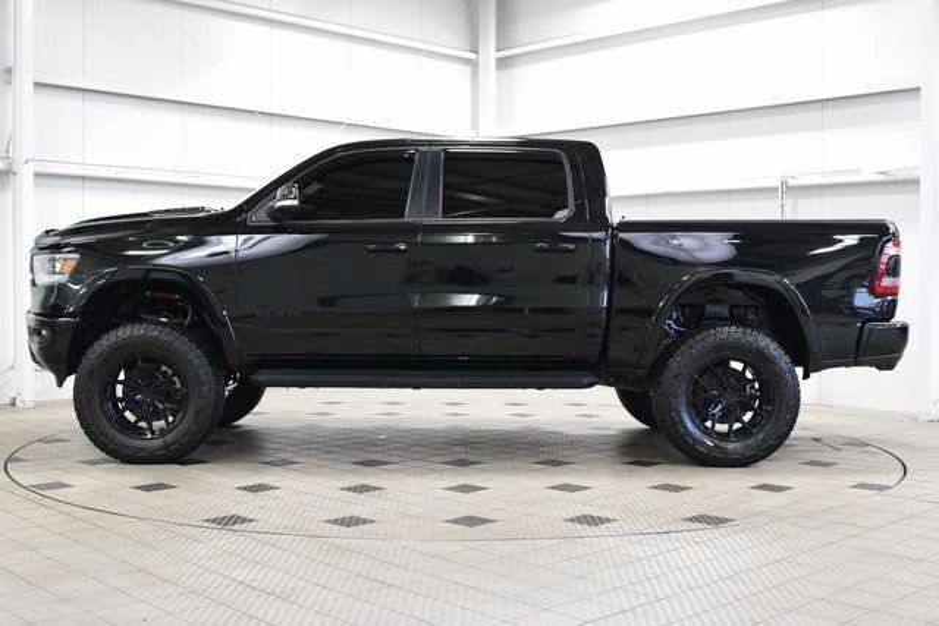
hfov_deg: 45.0
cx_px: 470
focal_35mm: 44
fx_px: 1135
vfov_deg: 30.9
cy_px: 313
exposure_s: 1/60
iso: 1600
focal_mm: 29
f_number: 4
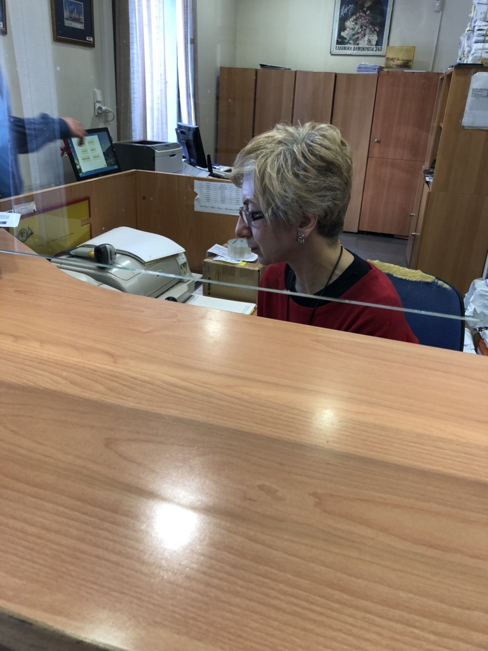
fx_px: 526
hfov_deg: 49.7
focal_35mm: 28
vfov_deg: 63.4
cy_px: 326
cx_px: 244
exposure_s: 1/20
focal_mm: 4
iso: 40
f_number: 1.8
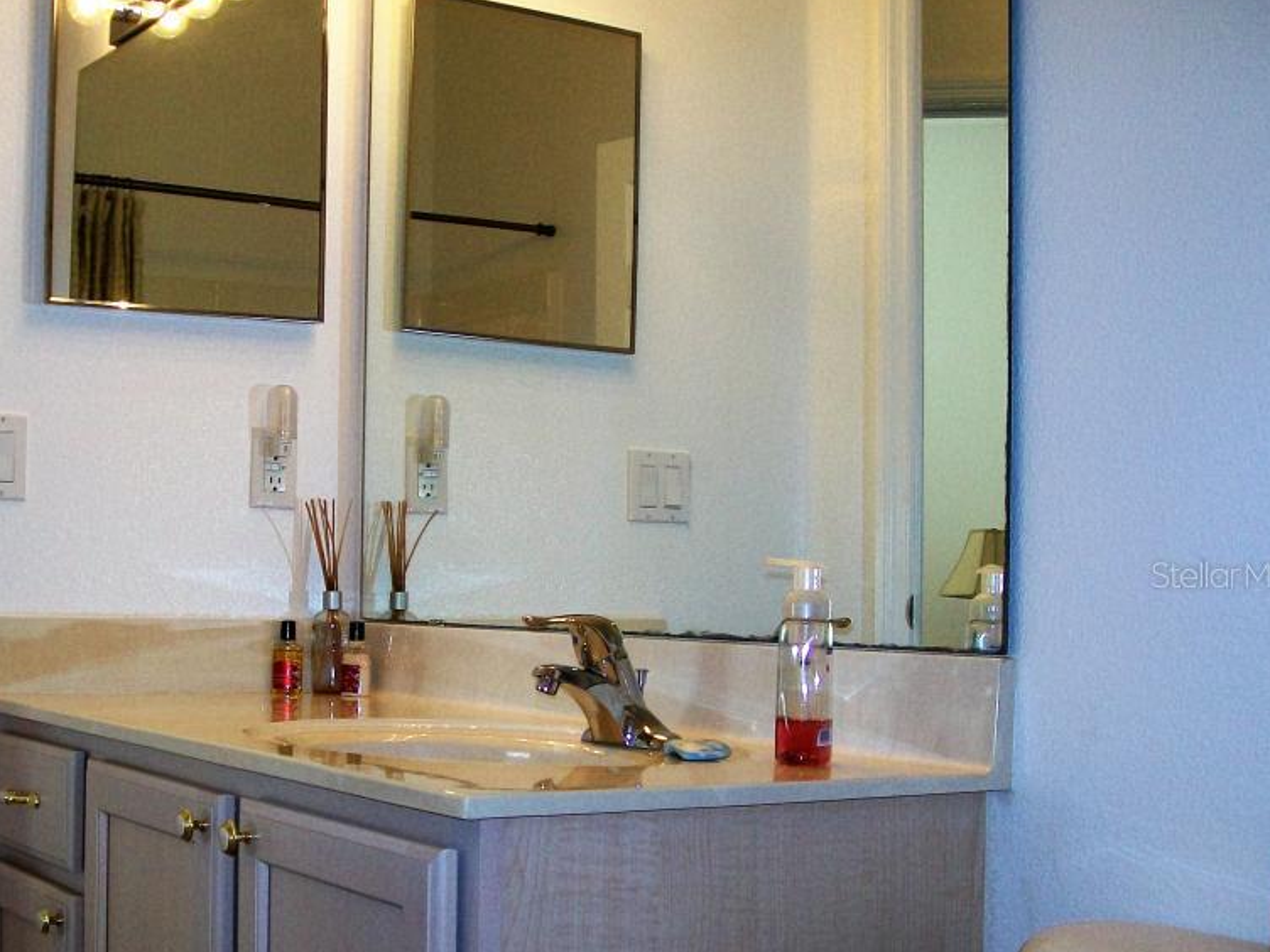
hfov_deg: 38.6
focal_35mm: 49
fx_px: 1798
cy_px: 575
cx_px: 446
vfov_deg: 29.6
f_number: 2.7
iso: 64
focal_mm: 6
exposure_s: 1/60
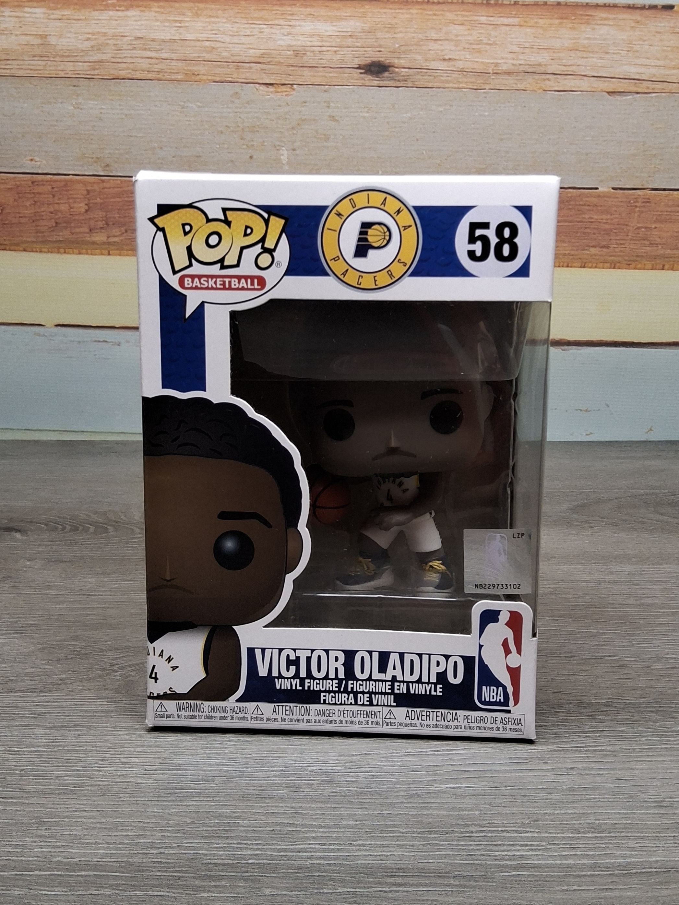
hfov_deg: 54.9
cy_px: 452
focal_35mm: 25
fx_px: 654
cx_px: 340
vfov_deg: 69.4
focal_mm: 3.08
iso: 200
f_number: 2
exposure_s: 1/120
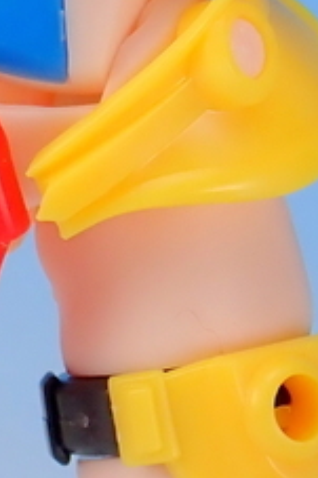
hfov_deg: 2.9
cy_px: -307
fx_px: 6223
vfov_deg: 4.4
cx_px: 76
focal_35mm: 469
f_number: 18
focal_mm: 18
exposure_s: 1
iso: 100
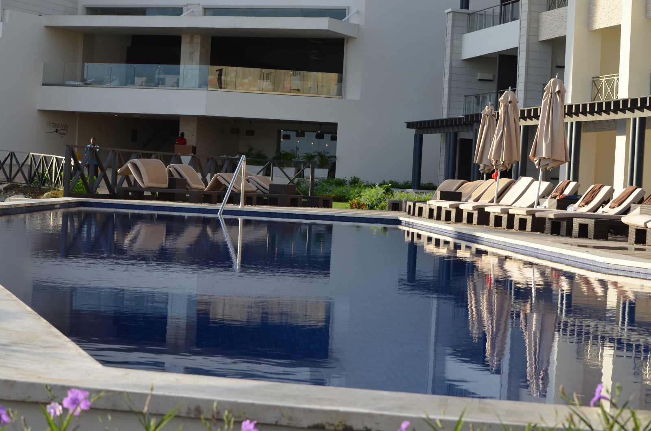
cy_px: 216
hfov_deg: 24.7
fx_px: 1488
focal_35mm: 82
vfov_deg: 16.5
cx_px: 326
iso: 200
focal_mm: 55
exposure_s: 1/250
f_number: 8
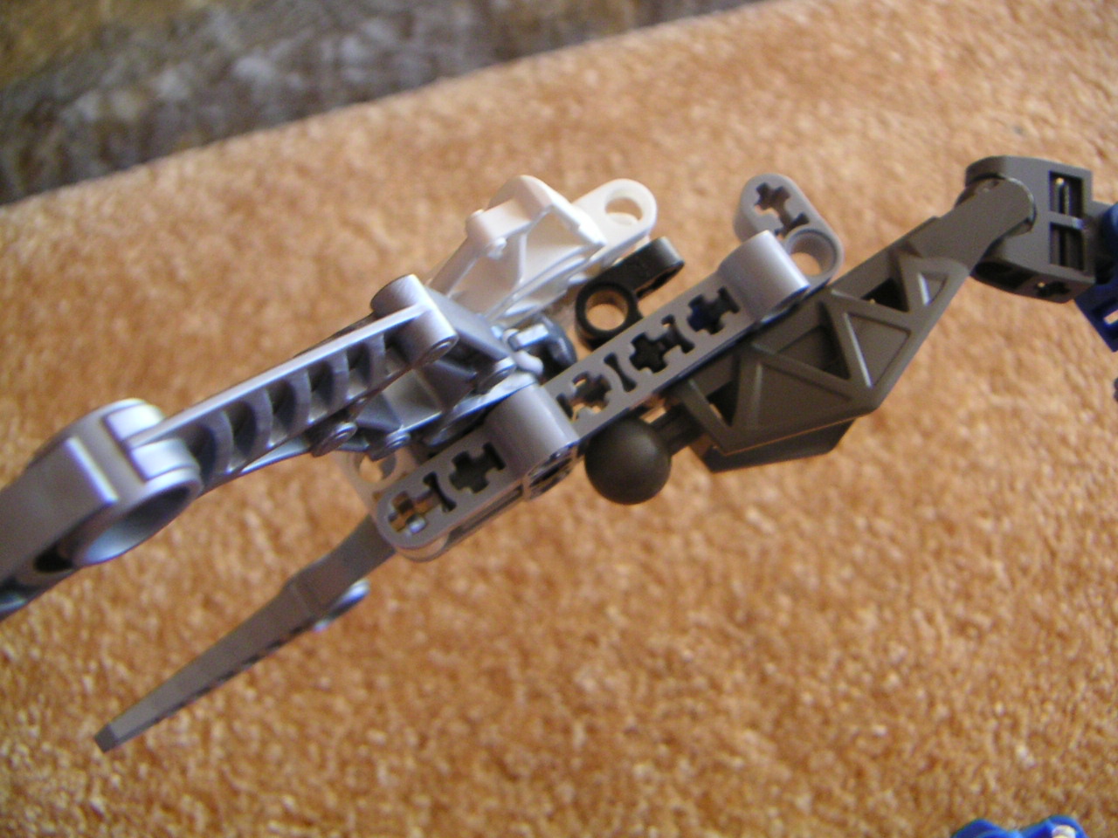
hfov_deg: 47.9
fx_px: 1260
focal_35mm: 39
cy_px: 419
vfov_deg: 36.8
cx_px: 559
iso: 160
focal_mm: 5.1
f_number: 2.9
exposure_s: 1/45
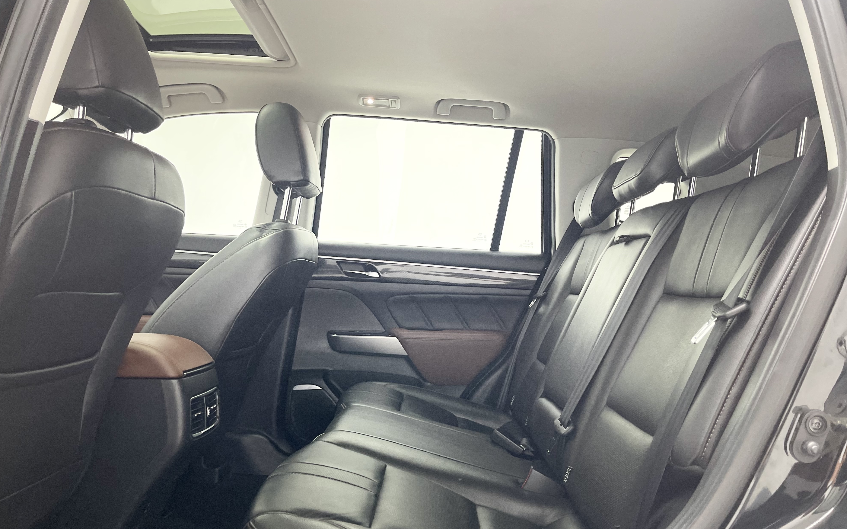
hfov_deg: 66.5
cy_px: 283
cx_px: 417
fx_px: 646
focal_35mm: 28
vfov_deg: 44.5
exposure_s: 1/50
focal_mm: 5.1
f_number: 1.6
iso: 400
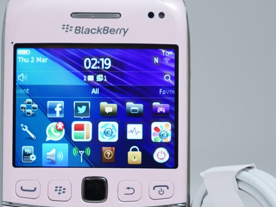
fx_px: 1220
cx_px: 116
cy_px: 149
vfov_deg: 9.7
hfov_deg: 12.9
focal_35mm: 153
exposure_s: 1/8
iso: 125
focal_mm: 57
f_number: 5
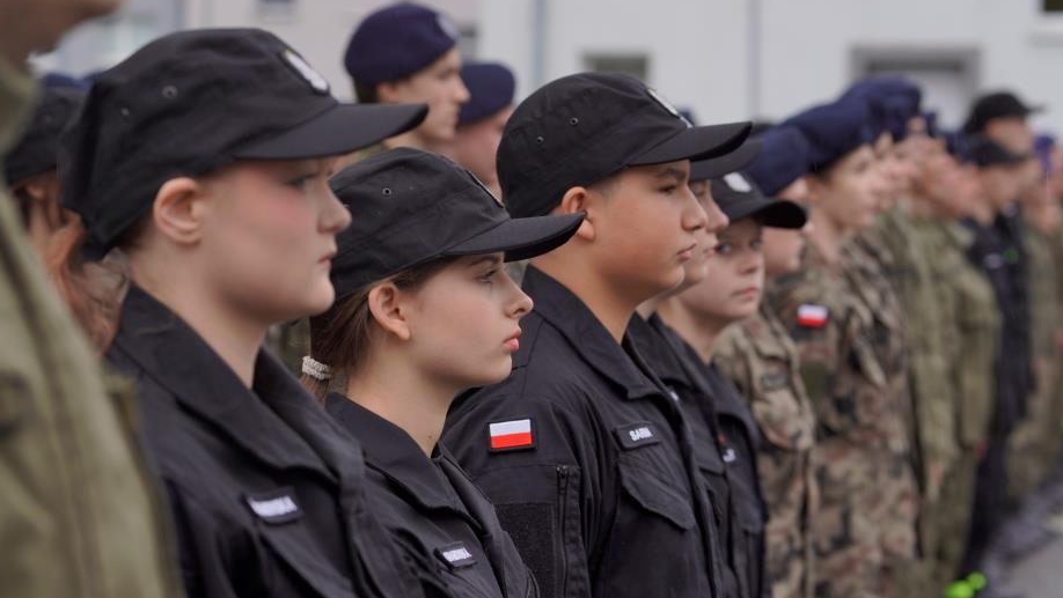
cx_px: 528
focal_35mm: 125
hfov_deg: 17.2
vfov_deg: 9.7
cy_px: 289
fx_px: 3524
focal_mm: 107
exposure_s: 1/250
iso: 320
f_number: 5.6
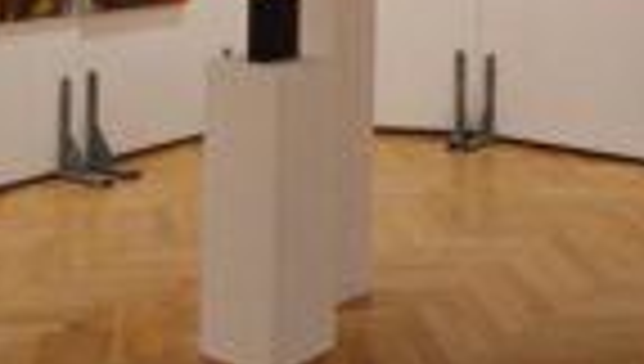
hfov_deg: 27.8
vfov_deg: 15.3
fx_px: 1300
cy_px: -103
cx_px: 342
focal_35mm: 76
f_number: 1.8
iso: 125
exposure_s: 1/50
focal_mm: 4.65
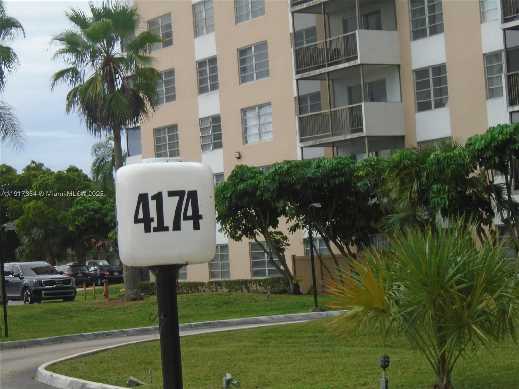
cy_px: 194
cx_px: 260
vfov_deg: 15.9
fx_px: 1394
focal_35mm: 93
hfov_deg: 21.1
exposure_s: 1/125
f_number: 5.1
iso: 100
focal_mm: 16.4
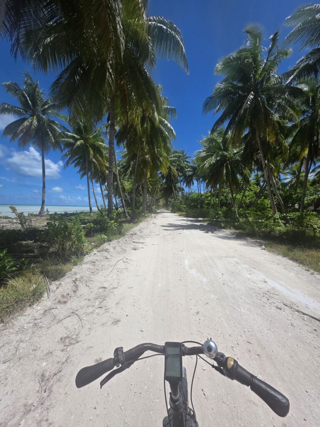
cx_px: 160
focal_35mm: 13
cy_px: 214
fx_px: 160
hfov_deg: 89.9
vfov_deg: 106.2
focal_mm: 2.2
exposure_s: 1/3598
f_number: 1.9
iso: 40
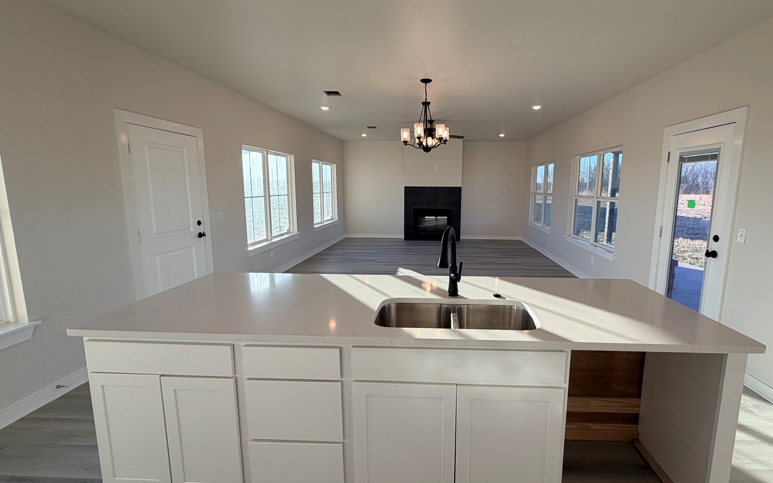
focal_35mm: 17
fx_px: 358
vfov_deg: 68.0
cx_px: 422
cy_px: 239
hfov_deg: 94.1
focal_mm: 2.22
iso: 50
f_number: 2.2
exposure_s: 1/216
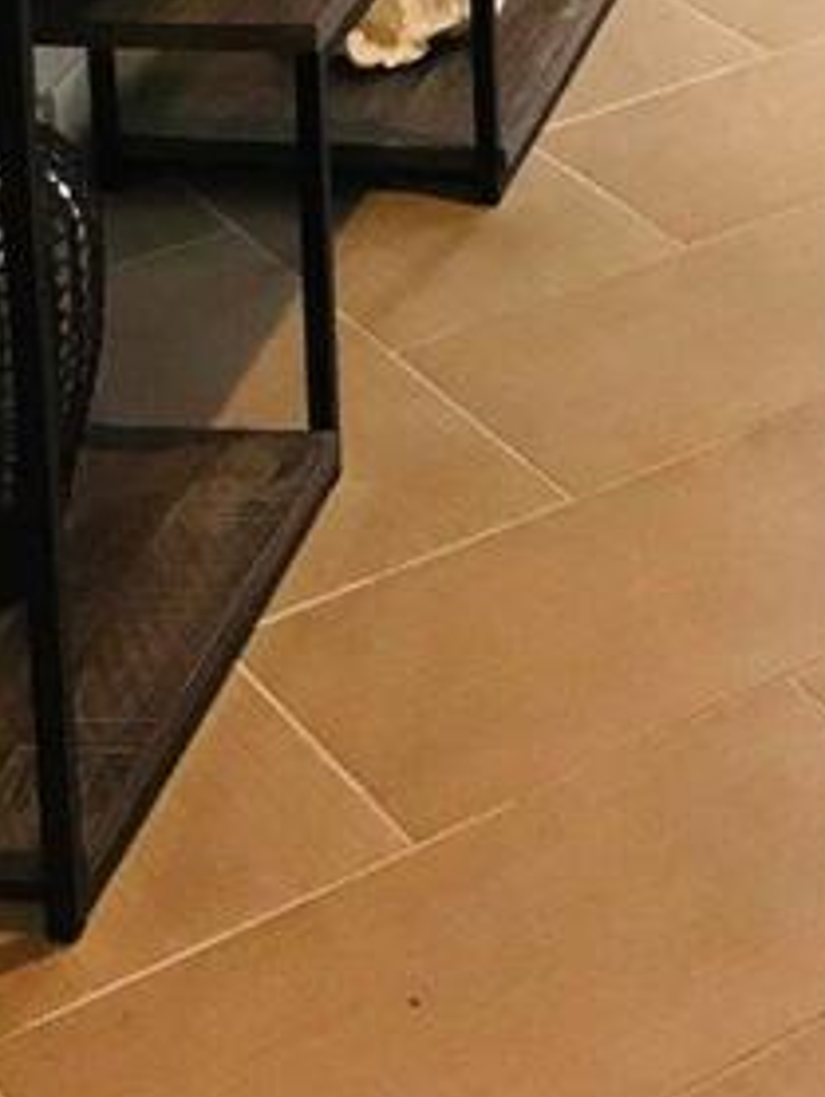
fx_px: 3268
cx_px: 943
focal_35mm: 103
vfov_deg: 16.4
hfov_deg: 14.0
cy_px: -797
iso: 40
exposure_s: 1/17
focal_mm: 3.99
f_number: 1.8
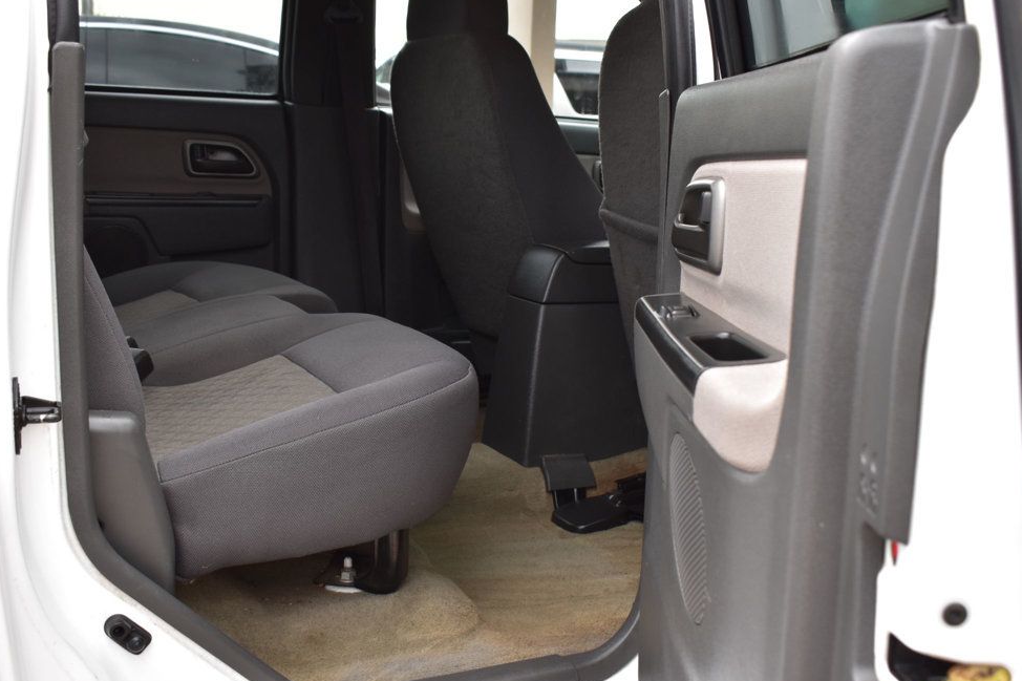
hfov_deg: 47.4
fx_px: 1164
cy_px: 349
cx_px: 527
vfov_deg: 32.6
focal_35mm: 41
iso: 400
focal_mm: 26
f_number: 7.1
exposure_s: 1/40
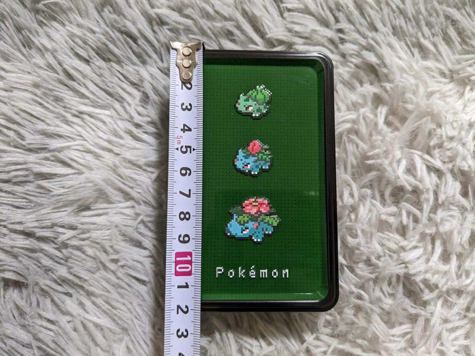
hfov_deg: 65.3
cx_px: 238
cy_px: 178
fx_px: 370
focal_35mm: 27
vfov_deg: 51.4
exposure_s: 1/120
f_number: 1.73
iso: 944
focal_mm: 4.38
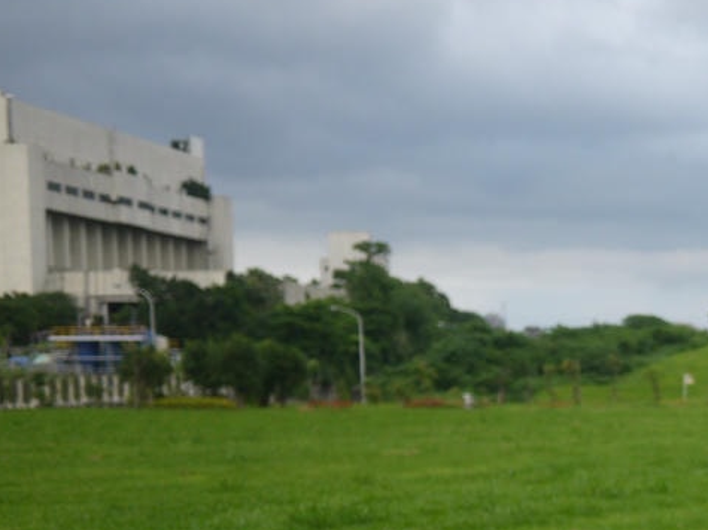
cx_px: 856
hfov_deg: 18.4
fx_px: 2065
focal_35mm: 101
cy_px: 601
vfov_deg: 14.3
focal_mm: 20
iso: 160
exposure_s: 1/640
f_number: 1.7
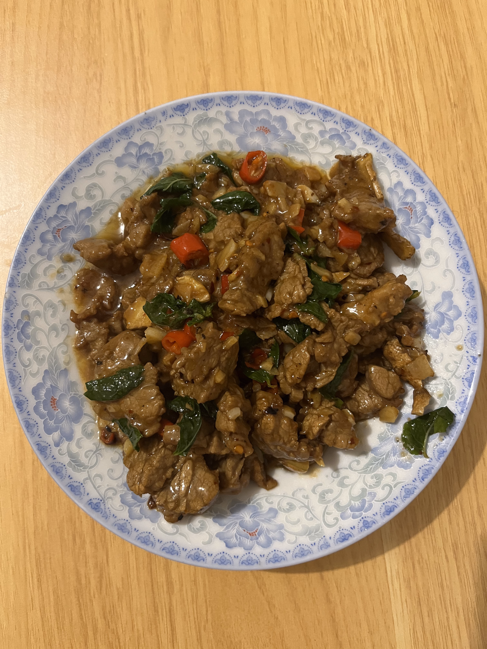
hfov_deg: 53.1
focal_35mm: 26
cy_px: 324
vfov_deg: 67.3
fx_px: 488
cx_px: 244
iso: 400
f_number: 1.6
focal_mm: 5.1
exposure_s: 1/33
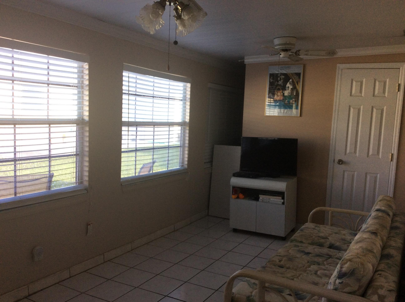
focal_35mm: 32
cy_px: 151
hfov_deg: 56.9
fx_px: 374
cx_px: 202
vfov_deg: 44.1
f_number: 2.4
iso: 40
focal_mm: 3.3
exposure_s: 1/40
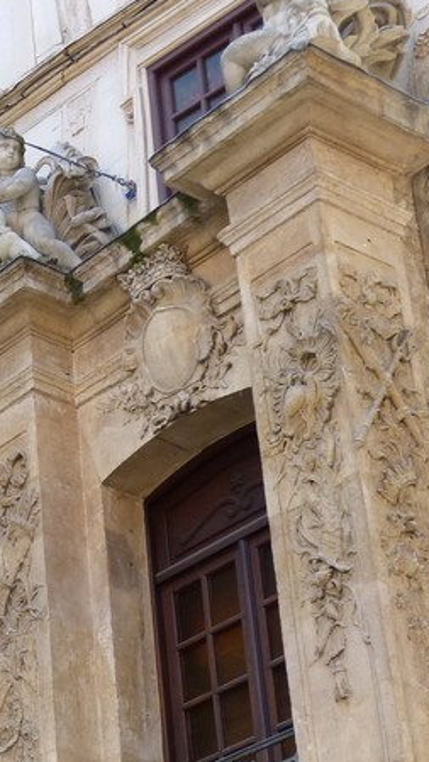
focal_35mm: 106
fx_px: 2141
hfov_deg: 10.9
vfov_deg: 20.1
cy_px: 535
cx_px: -266
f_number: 3.5
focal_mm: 8.3
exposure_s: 1/125
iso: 100
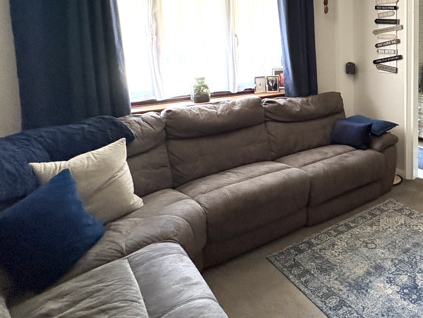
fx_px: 342
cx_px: 377
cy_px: 76
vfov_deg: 47.7
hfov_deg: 55.5
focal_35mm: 28
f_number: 2.2
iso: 640
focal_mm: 2.22
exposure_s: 1/60
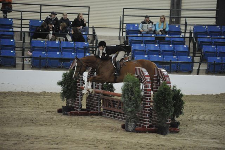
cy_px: 75
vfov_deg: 6.9
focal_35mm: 200
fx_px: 1249
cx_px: 112
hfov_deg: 10.3
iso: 6400
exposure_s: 1/400
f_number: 2.8
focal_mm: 200
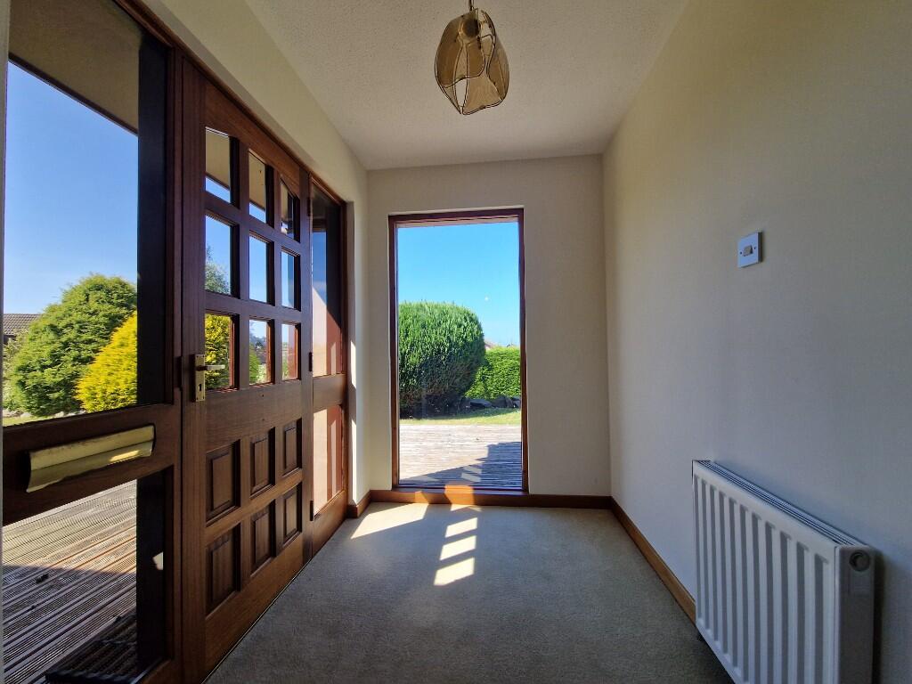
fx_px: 343
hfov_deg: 106.2
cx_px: 456
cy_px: 342
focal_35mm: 13
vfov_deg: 89.9
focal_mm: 2.2
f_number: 2.2
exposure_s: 1/512
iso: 50
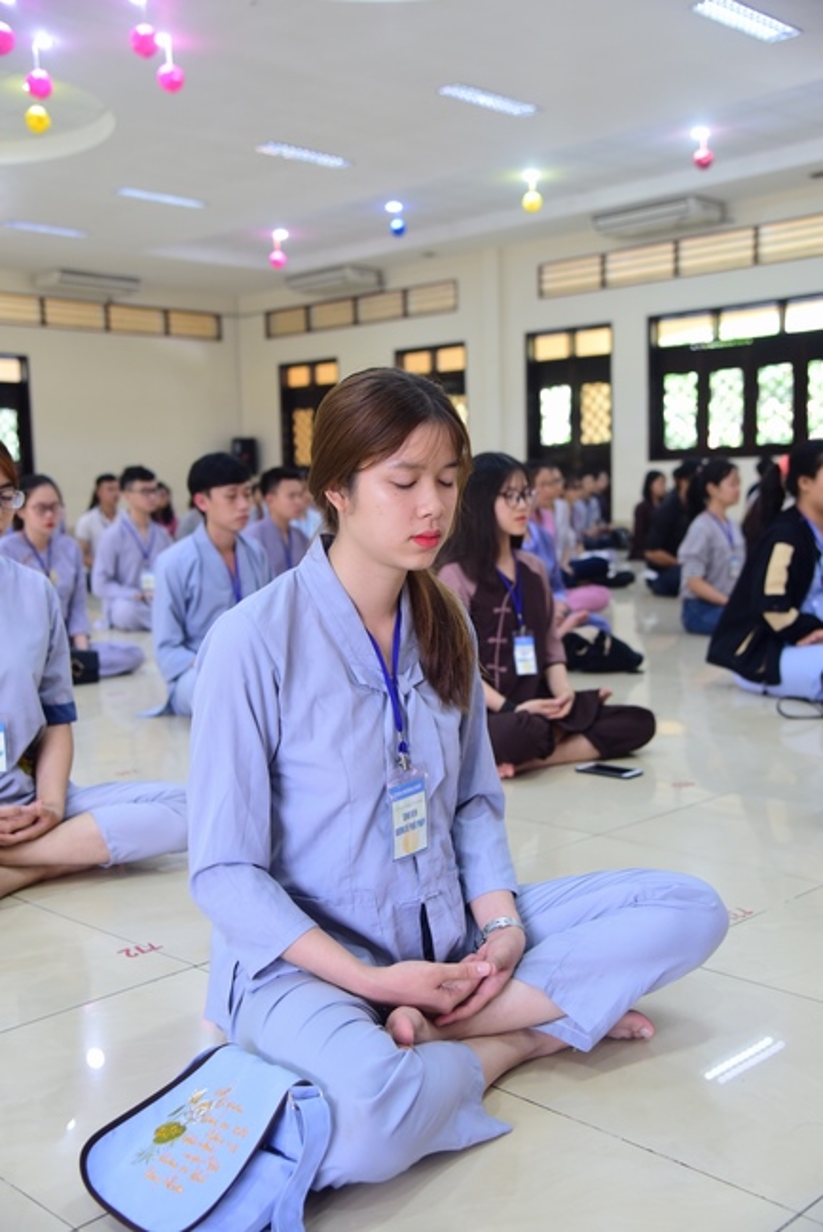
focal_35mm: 38
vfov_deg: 50.7
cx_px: 412
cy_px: 616
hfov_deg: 35.1
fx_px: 1302
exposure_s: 1/50
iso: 1000
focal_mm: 38
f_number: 4
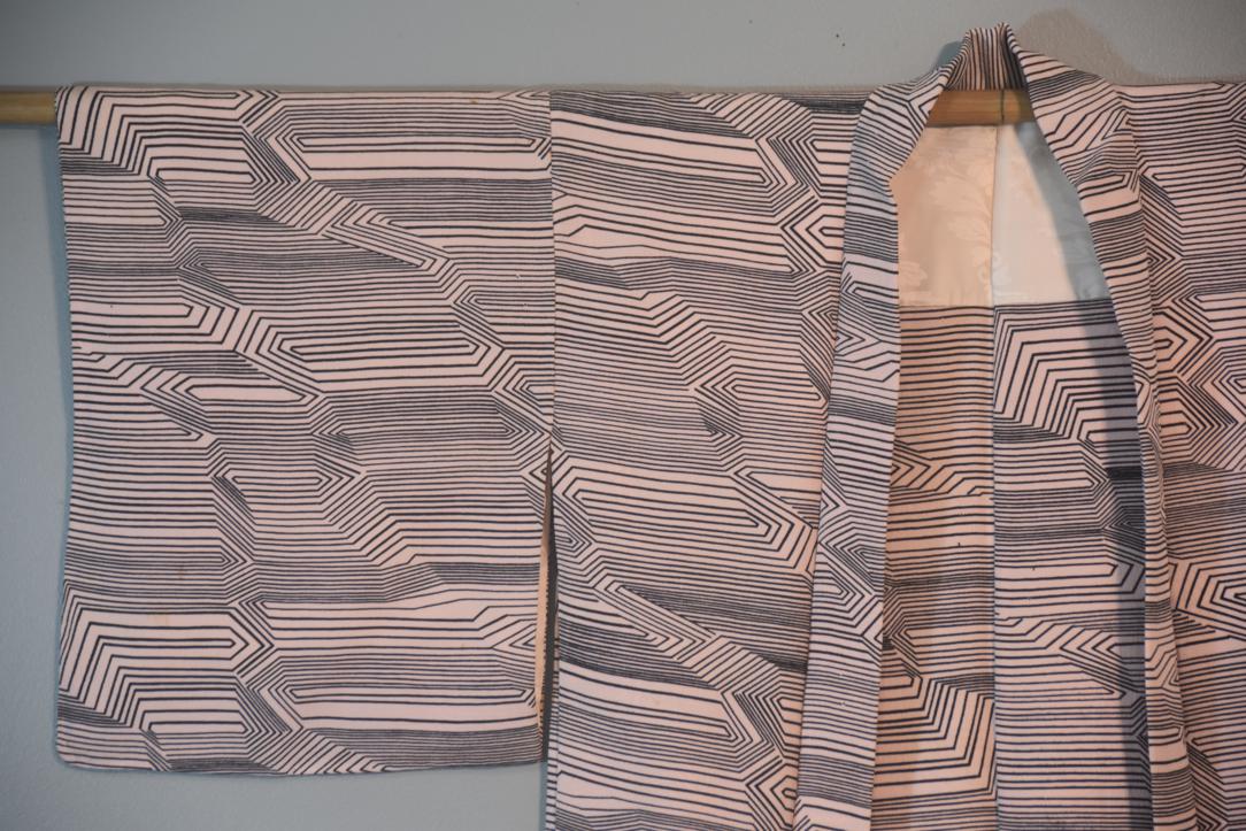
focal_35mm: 158
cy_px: 416
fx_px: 5452
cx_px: 623
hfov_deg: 13.0
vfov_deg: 8.7
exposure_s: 1/60
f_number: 5.6
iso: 560
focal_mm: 105
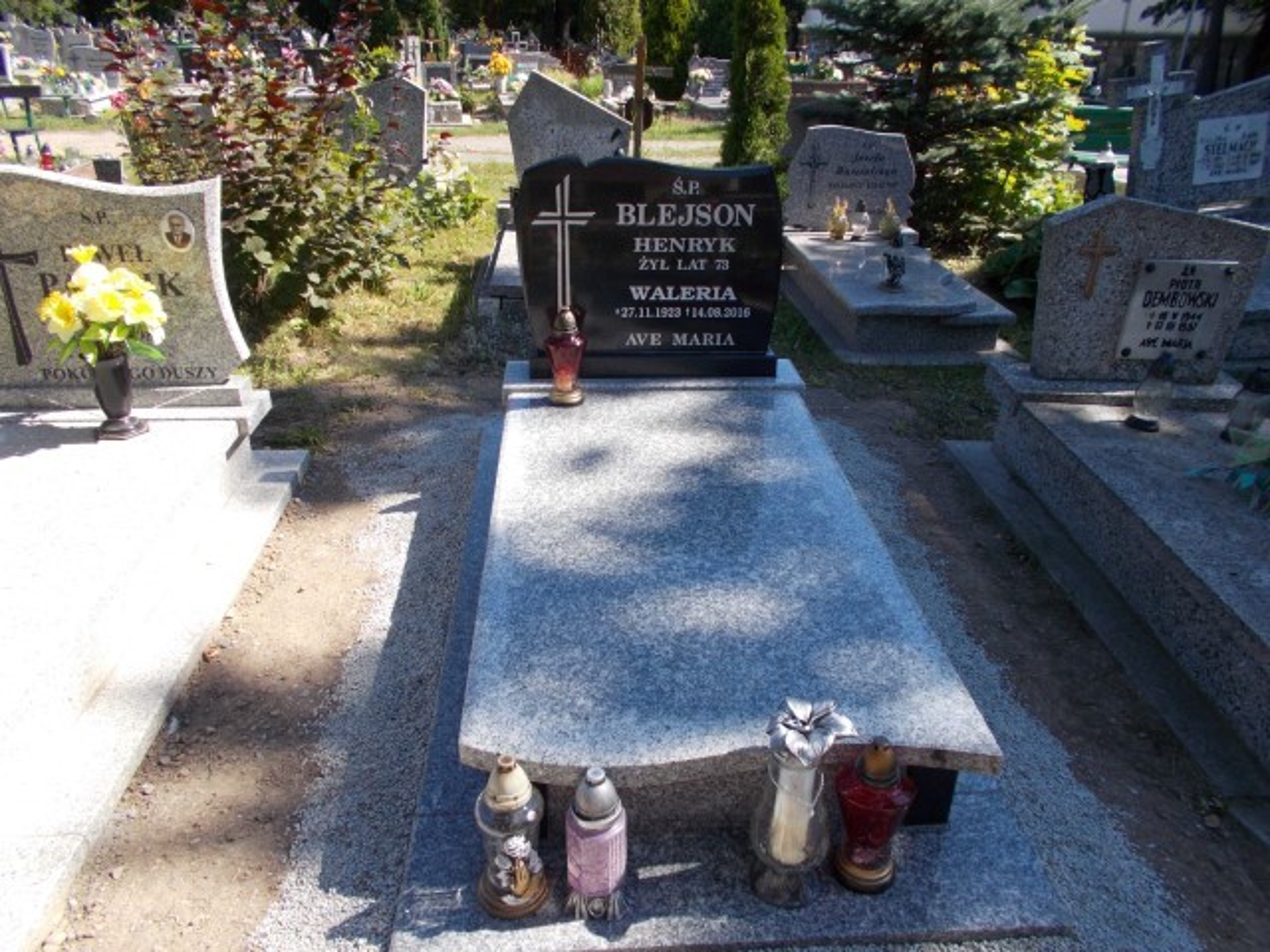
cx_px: 635
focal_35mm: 26
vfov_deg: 53.1
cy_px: 476
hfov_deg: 67.3
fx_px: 954
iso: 80
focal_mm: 4.6
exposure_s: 1/400
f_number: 3.2
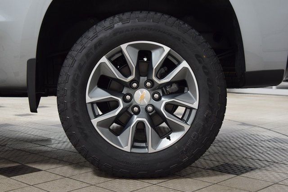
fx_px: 432
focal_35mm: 54
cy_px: 96
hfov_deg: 36.9
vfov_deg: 25.1
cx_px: 144
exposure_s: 1/60
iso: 1600
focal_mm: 36
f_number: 5
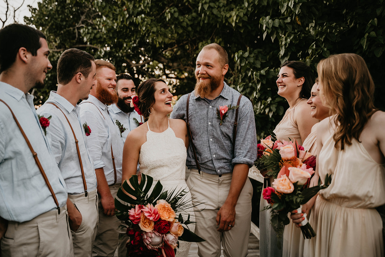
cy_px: 128
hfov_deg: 45.4
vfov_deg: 31.2
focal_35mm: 43
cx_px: 192
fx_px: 460
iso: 640
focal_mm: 43
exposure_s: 1/160
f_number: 2.8
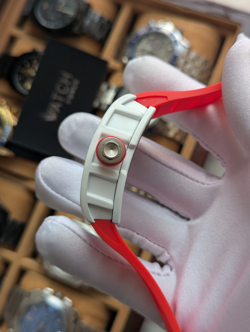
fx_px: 461
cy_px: 166
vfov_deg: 39.6
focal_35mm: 48
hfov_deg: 30.3
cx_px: 125
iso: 47
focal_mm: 6.81
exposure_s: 1/417
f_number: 1.85
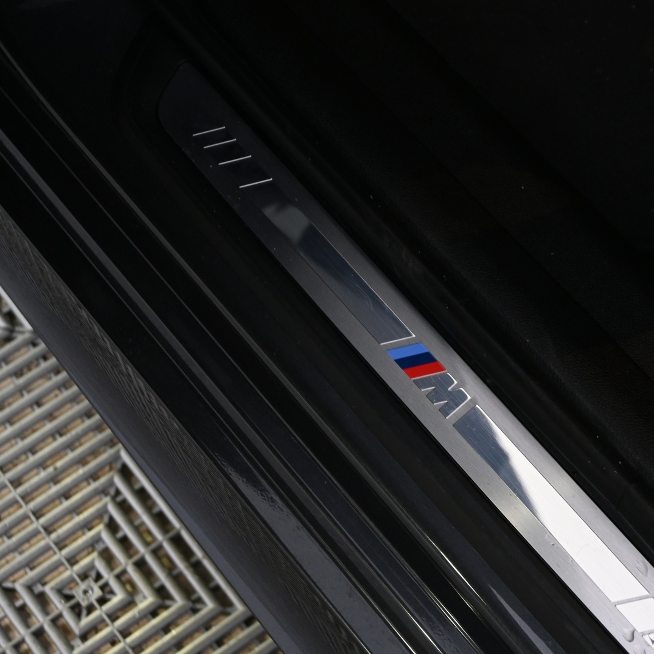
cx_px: 490
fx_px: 1766
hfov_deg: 20.8
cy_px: 326
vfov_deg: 21.0
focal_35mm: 83
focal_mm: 43
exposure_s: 1/10
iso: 1600
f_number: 6
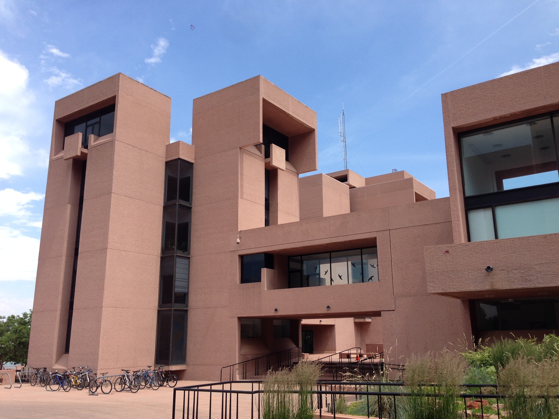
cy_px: 210
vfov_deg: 42.9
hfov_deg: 55.4
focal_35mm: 33
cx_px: 280
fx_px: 533
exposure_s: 1/968
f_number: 2.4
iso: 50
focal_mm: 4.12
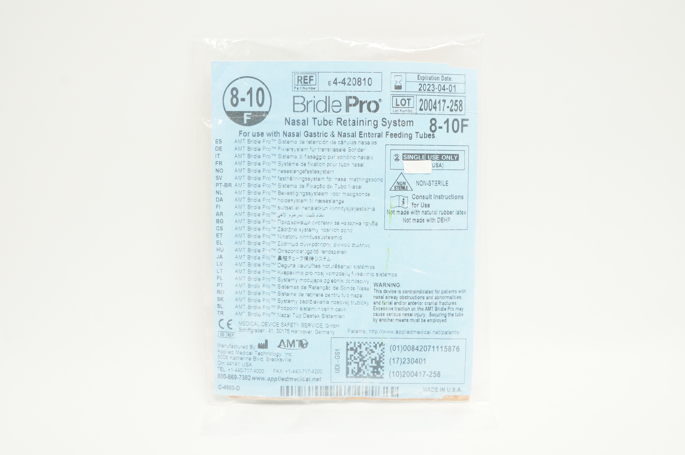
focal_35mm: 36
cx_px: 342
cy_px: 228
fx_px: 684
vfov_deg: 36.8
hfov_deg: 53.2
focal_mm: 24
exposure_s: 1/15
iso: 400
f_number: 9
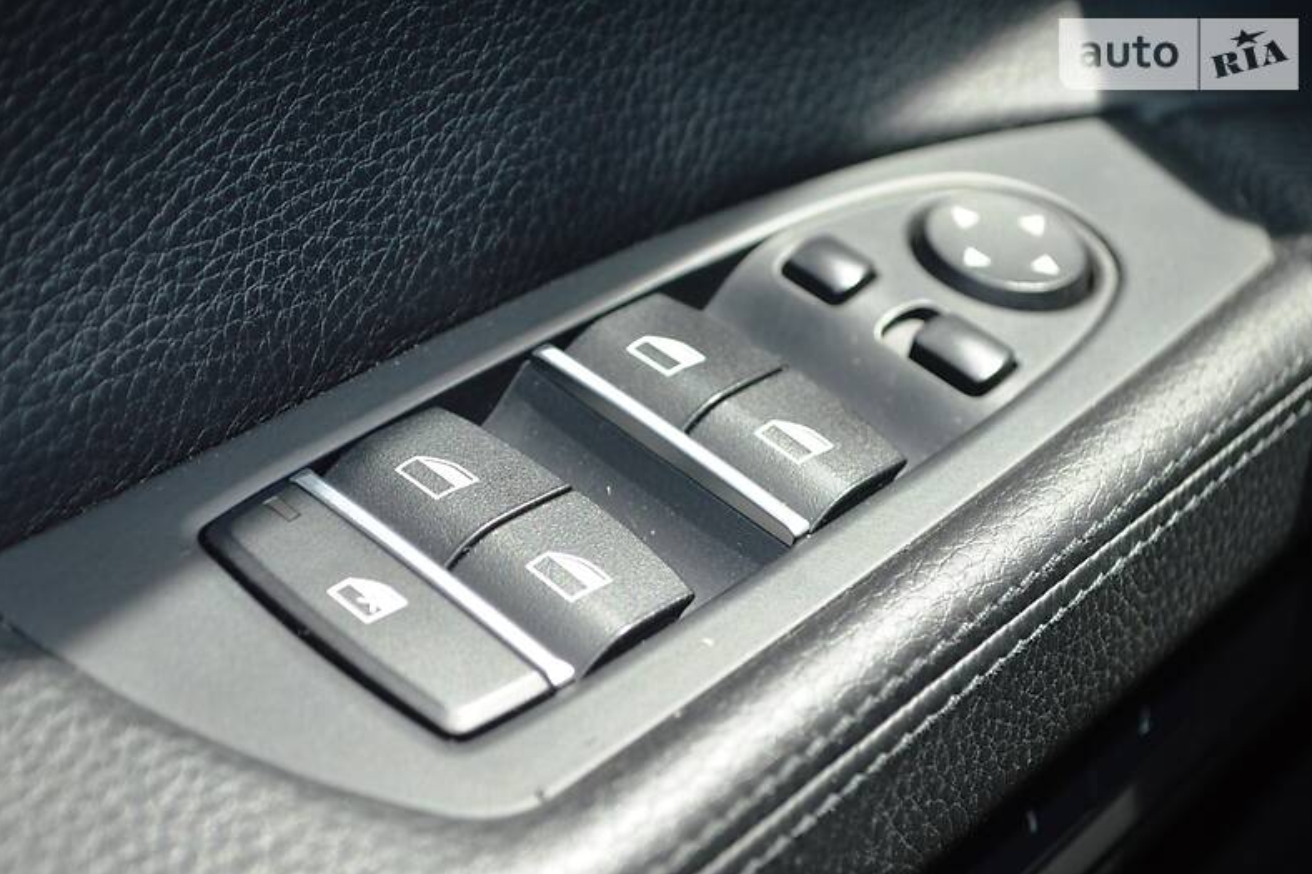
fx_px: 2550
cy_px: 441
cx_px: 658
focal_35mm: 70
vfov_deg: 19.4
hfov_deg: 28.8
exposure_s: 1/125
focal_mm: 46
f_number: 5.3
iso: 320
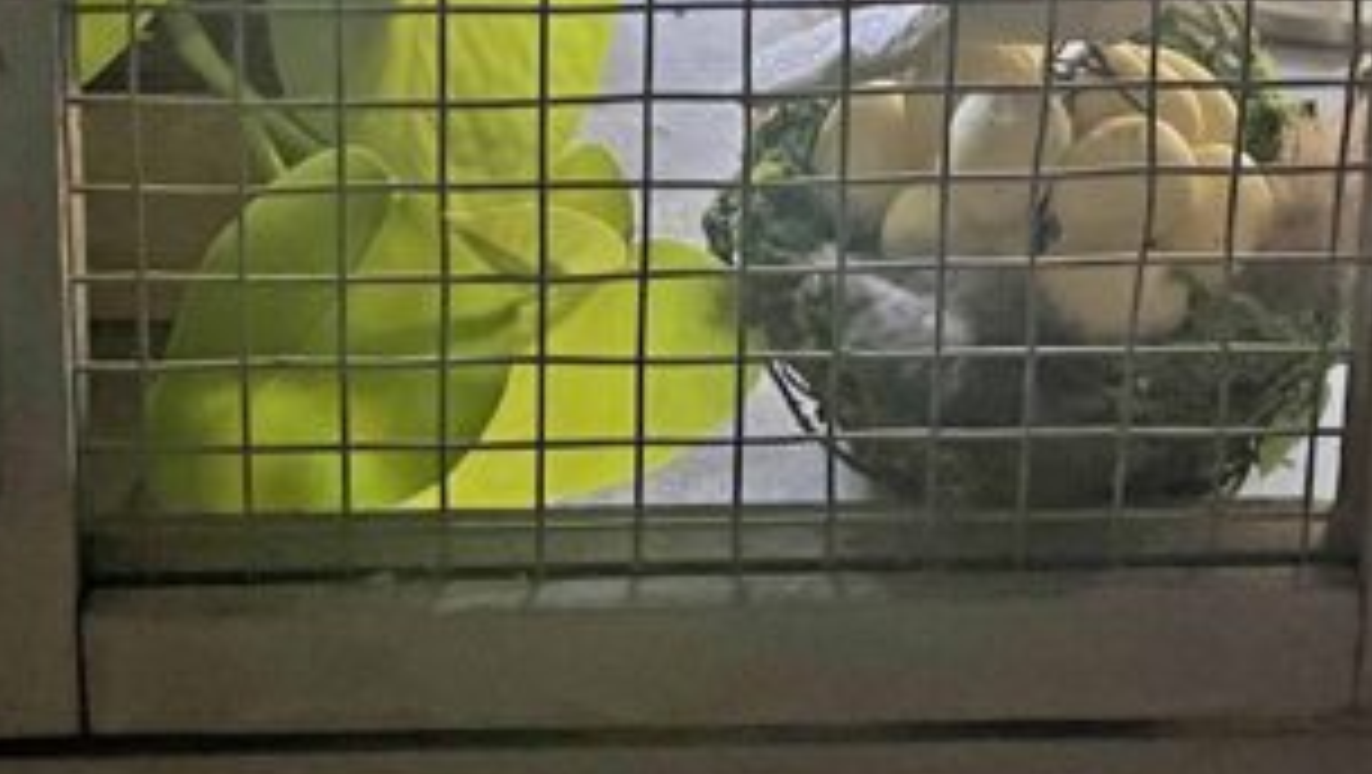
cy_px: -806
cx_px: 742
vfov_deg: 11.4
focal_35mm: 95
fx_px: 3458
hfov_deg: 22.4
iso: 200
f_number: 1.5
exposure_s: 1/60
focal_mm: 5.7
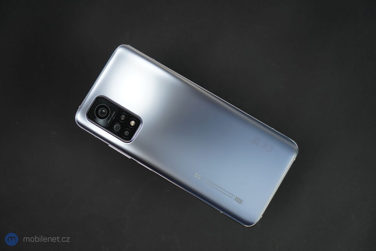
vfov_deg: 22.3
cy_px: 126
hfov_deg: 32.9
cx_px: 188
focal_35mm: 61
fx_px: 637
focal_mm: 61
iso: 320
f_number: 4.5
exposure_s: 1/200
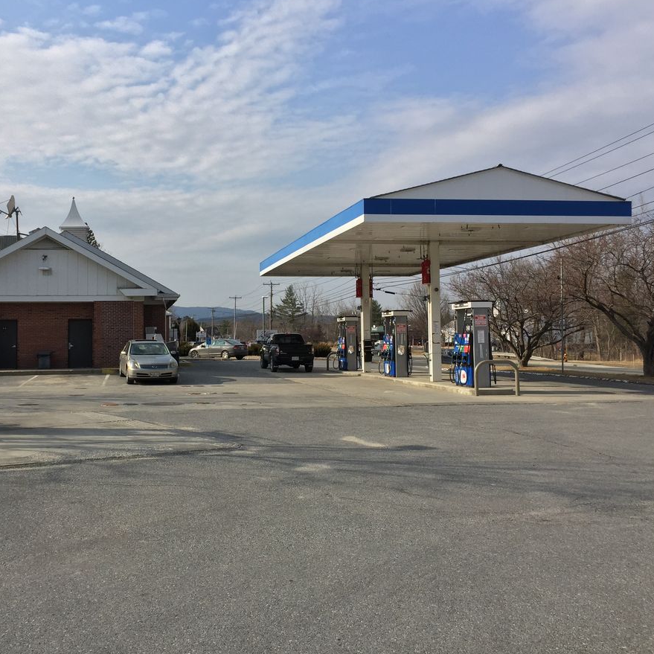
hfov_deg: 46.6
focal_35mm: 35
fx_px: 748
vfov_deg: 47.2
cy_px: 327
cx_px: 229
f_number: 2.2
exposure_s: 1/2639
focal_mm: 4.15
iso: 32
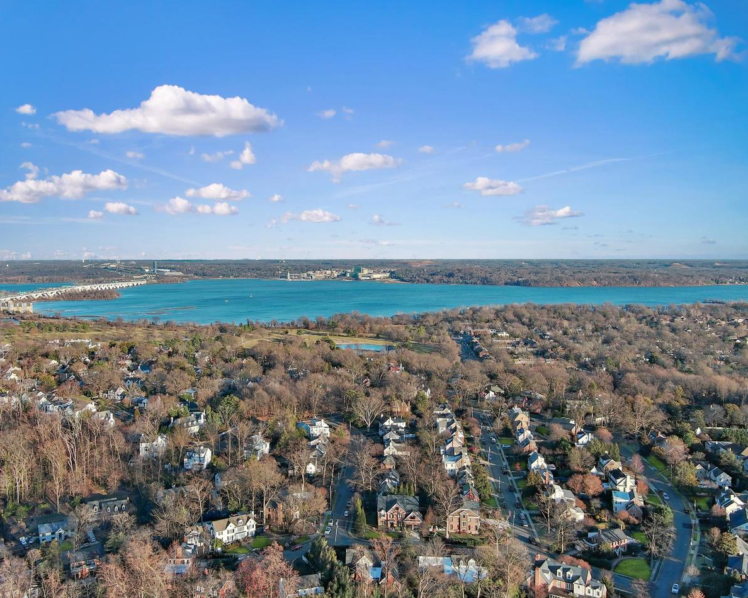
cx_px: 341
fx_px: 730
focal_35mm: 33
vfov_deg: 44.5
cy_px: 299
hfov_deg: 54.2
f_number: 2.8
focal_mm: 10.57
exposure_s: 1/1017
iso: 100
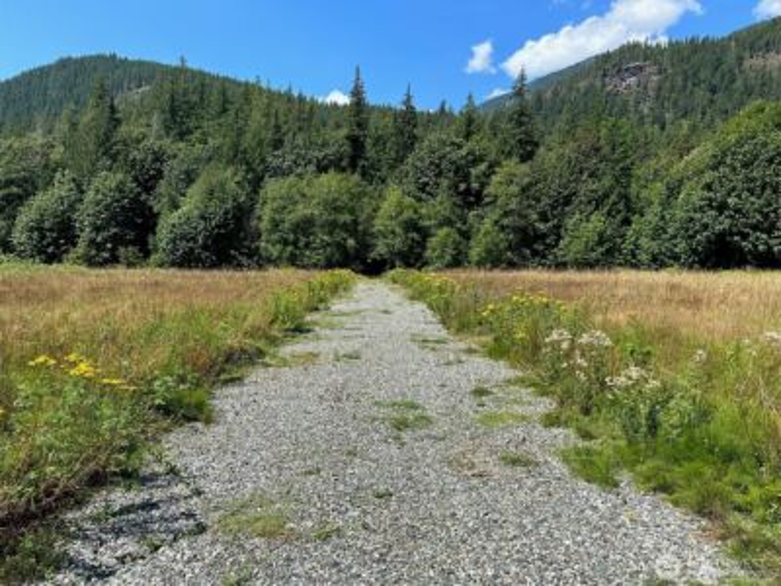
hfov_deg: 71.6
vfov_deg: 56.8
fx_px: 541
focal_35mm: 24
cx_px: 390
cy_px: 293
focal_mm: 6.86
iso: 80
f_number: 1.78
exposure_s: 1/3472
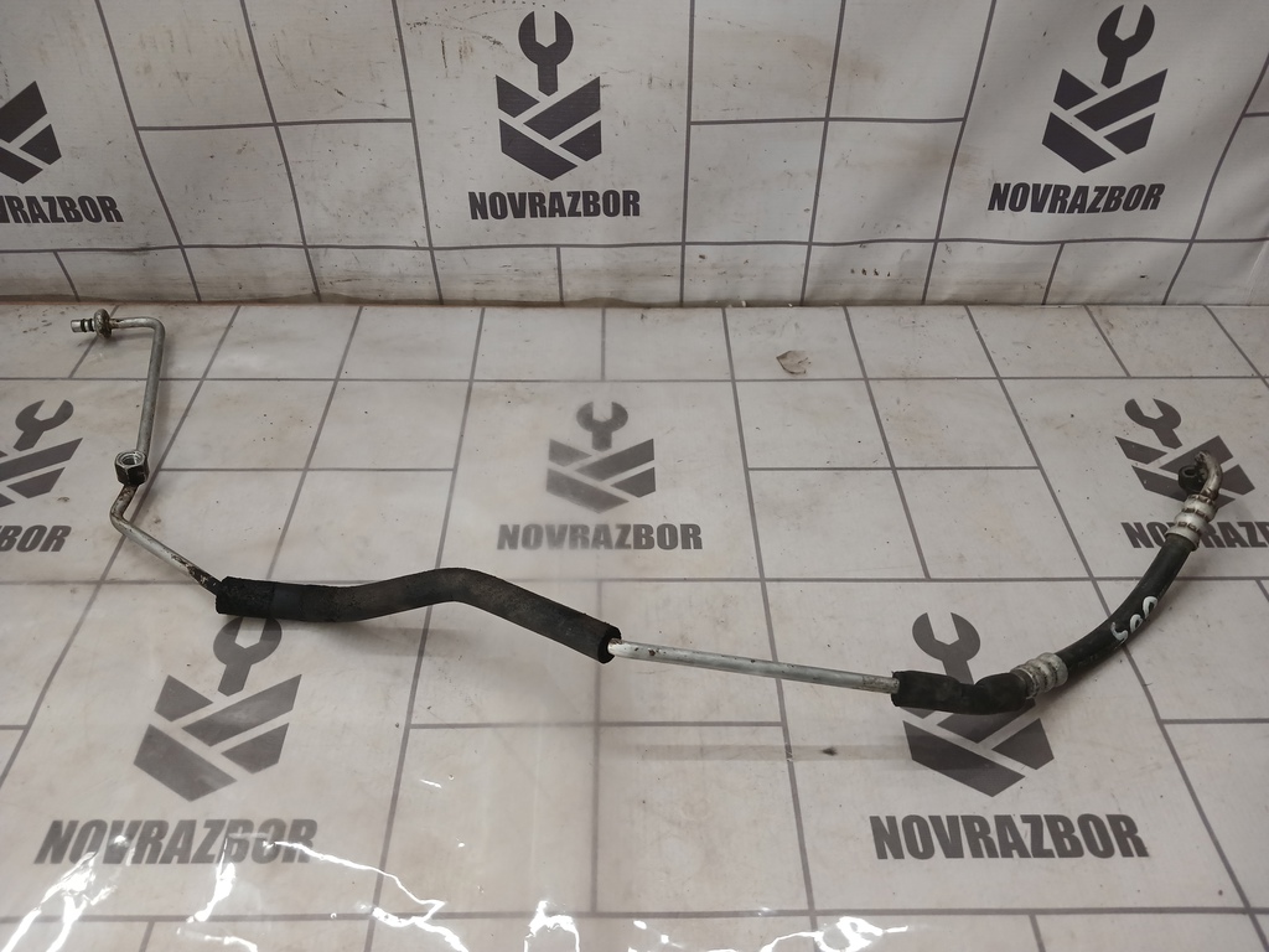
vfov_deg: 51.4
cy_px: 476
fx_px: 990
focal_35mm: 27
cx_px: 634
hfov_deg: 65.3
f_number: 1.8
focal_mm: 4
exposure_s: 1/50
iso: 80
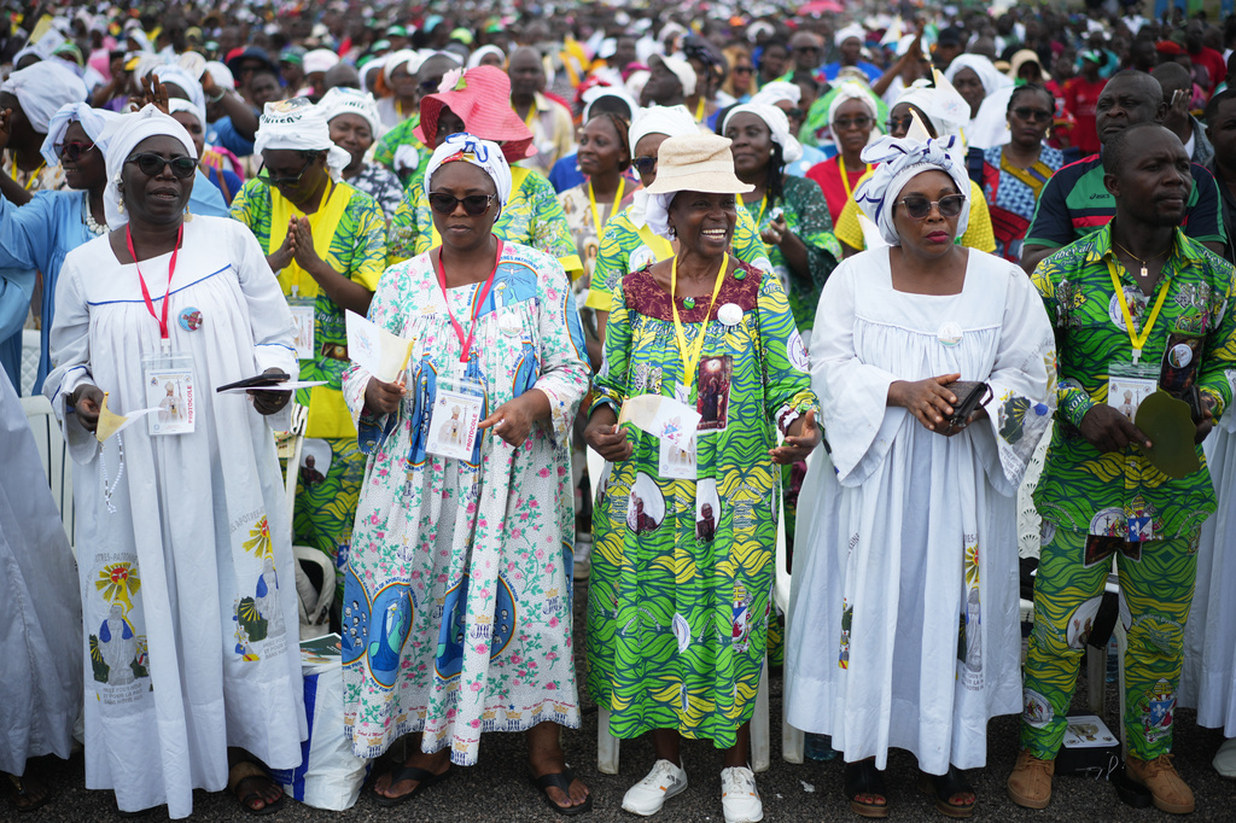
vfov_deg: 24.6
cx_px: 618
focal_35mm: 55
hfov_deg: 36.3
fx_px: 1888
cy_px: 412
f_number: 1.8
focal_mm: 55
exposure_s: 1/4000
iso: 200
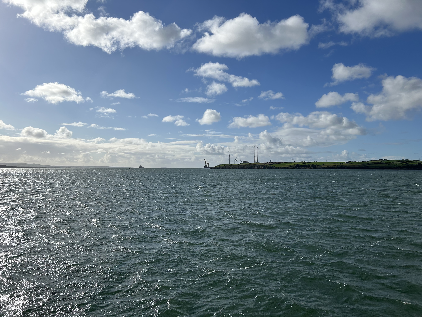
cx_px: 211
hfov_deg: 67.3
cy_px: 158
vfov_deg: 53.1
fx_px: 317
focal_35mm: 26
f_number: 1.5
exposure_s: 1/11364
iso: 50
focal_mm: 5.7
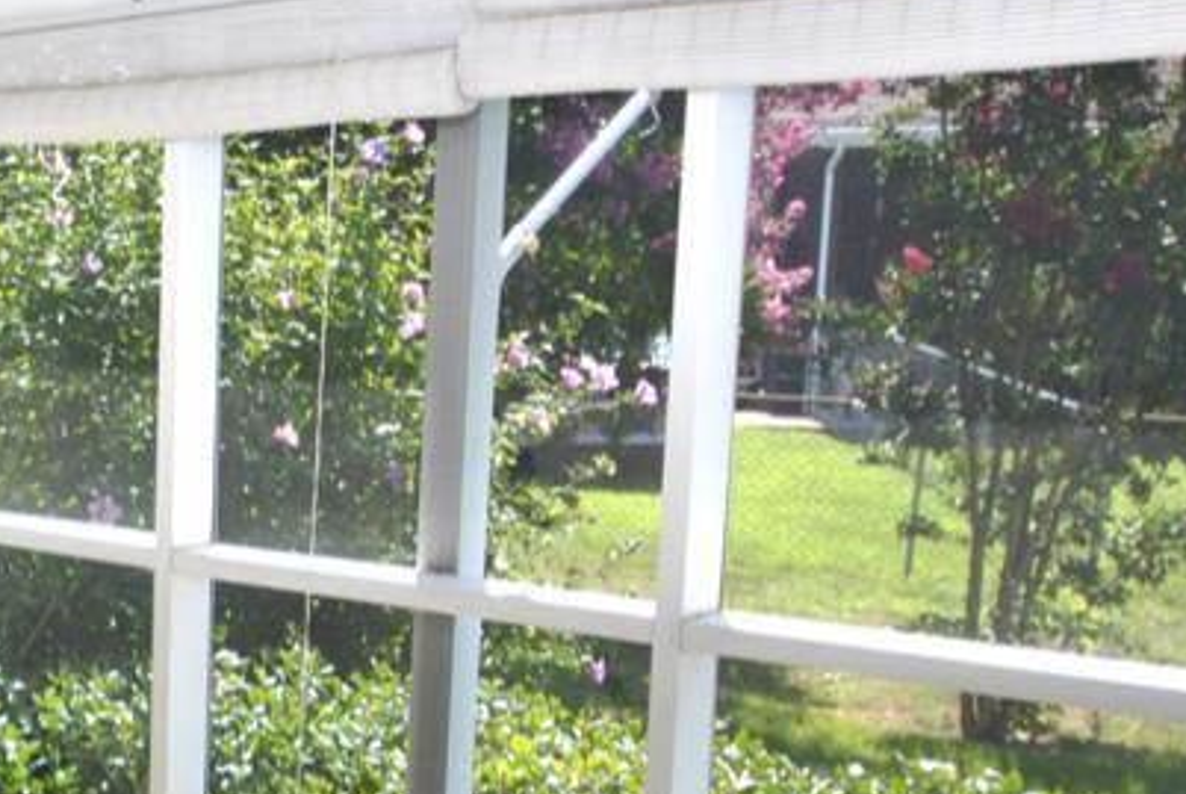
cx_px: -207
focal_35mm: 56
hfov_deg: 30.6
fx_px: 1847
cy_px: 549
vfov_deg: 24.1
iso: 200
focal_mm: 10
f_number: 4
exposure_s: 1/500
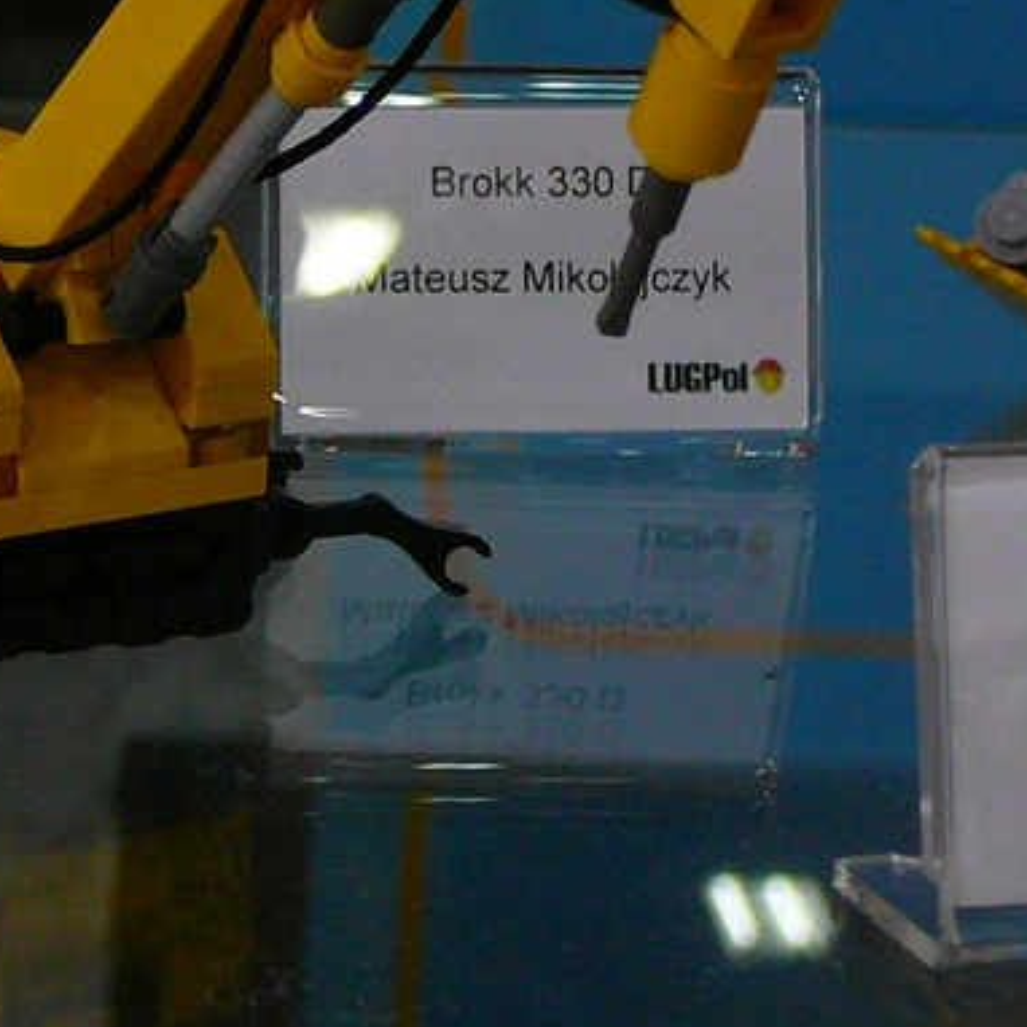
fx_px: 5035
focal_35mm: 150
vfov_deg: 11.6
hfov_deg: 11.5
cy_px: 285
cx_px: 3
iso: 200
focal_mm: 9.7
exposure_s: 1/8
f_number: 3.6
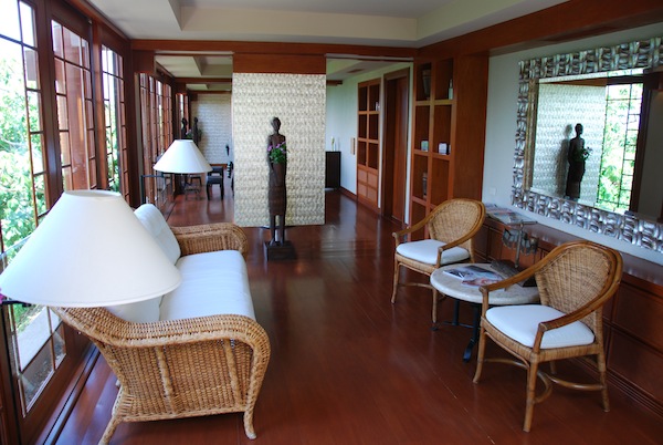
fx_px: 498
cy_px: 222
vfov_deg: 48.1
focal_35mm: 27
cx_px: 332
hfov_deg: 67.3
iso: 200
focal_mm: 18
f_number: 3.5
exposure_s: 1/50
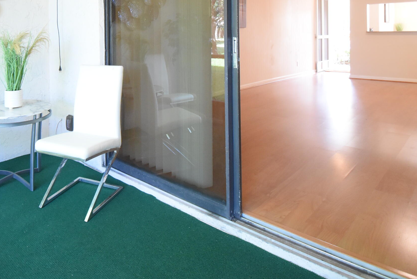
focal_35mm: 27
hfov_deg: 65.2
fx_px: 313
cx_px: 132
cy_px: 38
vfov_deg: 44.5
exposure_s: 1/60
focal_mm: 10
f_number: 4.5
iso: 2000
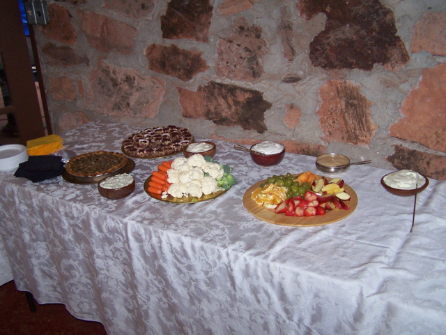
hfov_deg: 46.8
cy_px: 168
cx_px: 223
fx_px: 515
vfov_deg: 36.0
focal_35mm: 40
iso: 140
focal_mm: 6.7
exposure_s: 1/60
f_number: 2.8
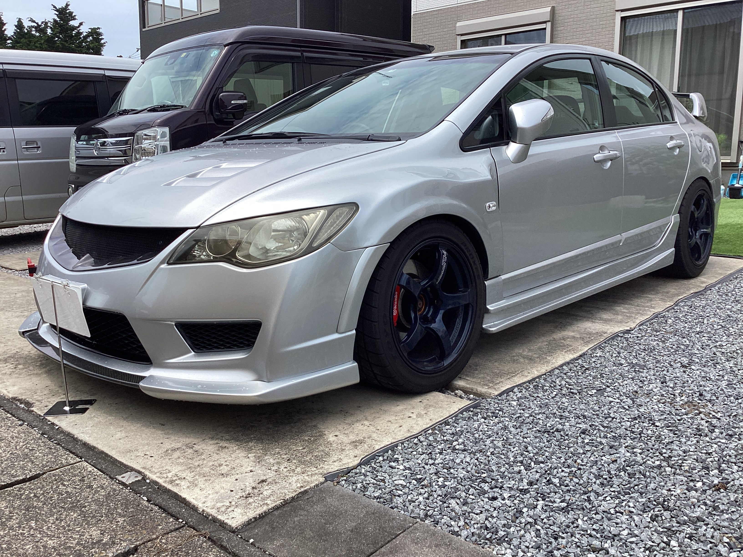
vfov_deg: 45.4
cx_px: 372
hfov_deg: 58.4
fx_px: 665
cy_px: 278
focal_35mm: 31
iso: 25
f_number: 2.4
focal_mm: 3.3
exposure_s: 1/1381
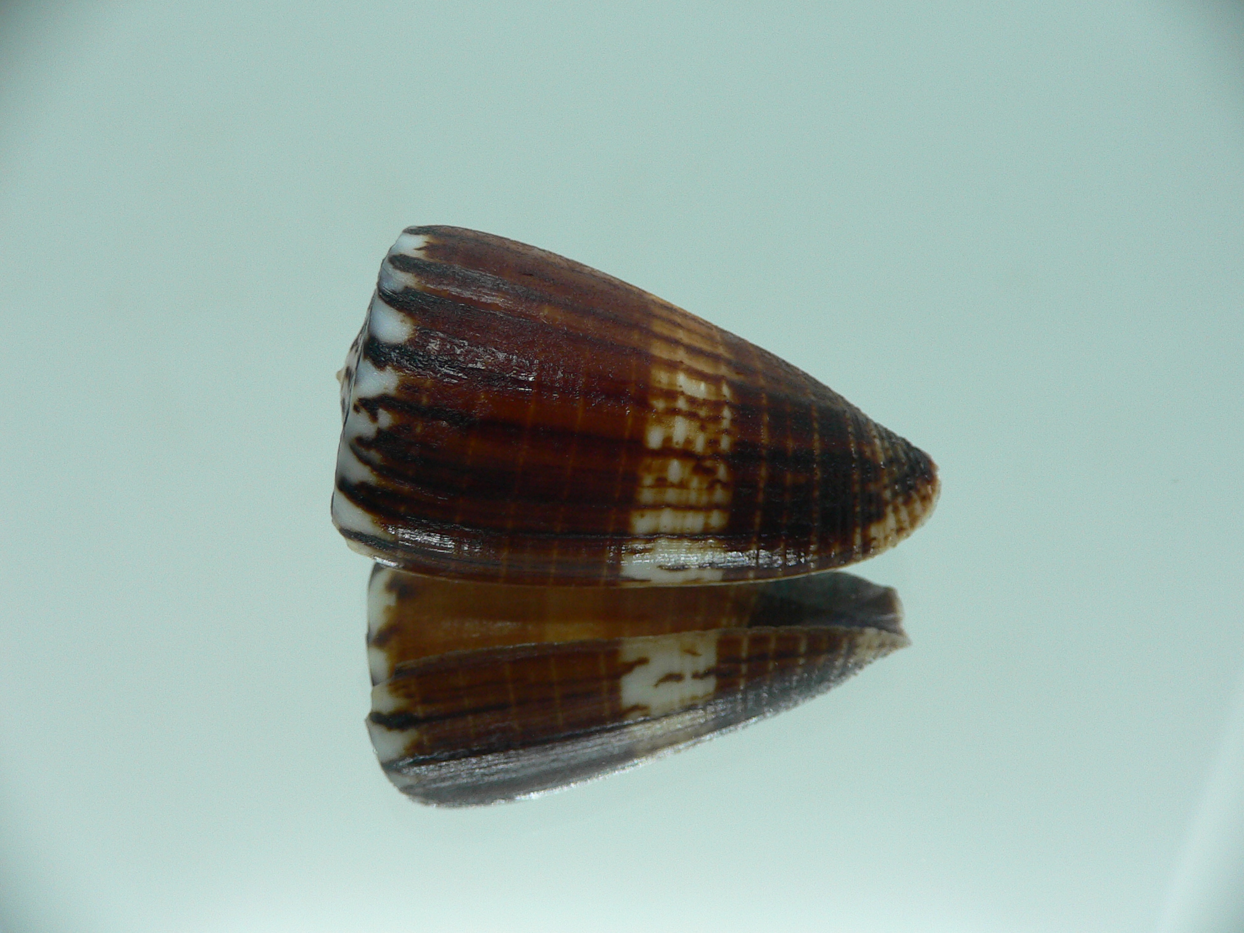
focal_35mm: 35
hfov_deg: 52.6
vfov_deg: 40.7
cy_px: 466
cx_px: 622
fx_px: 1258
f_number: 2.8
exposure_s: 1/60
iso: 100
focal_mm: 4.6
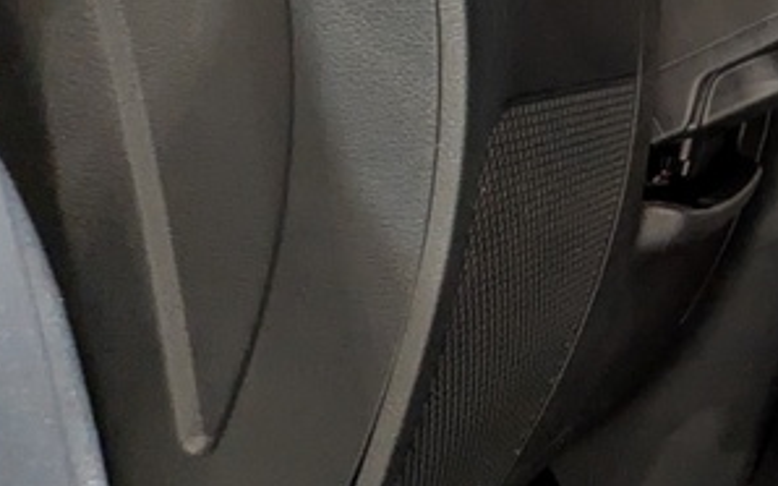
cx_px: 1214
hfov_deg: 26.4
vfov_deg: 25.2
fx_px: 1081
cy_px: 162
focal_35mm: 51
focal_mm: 1.83
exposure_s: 1/33.3
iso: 94
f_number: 2.2
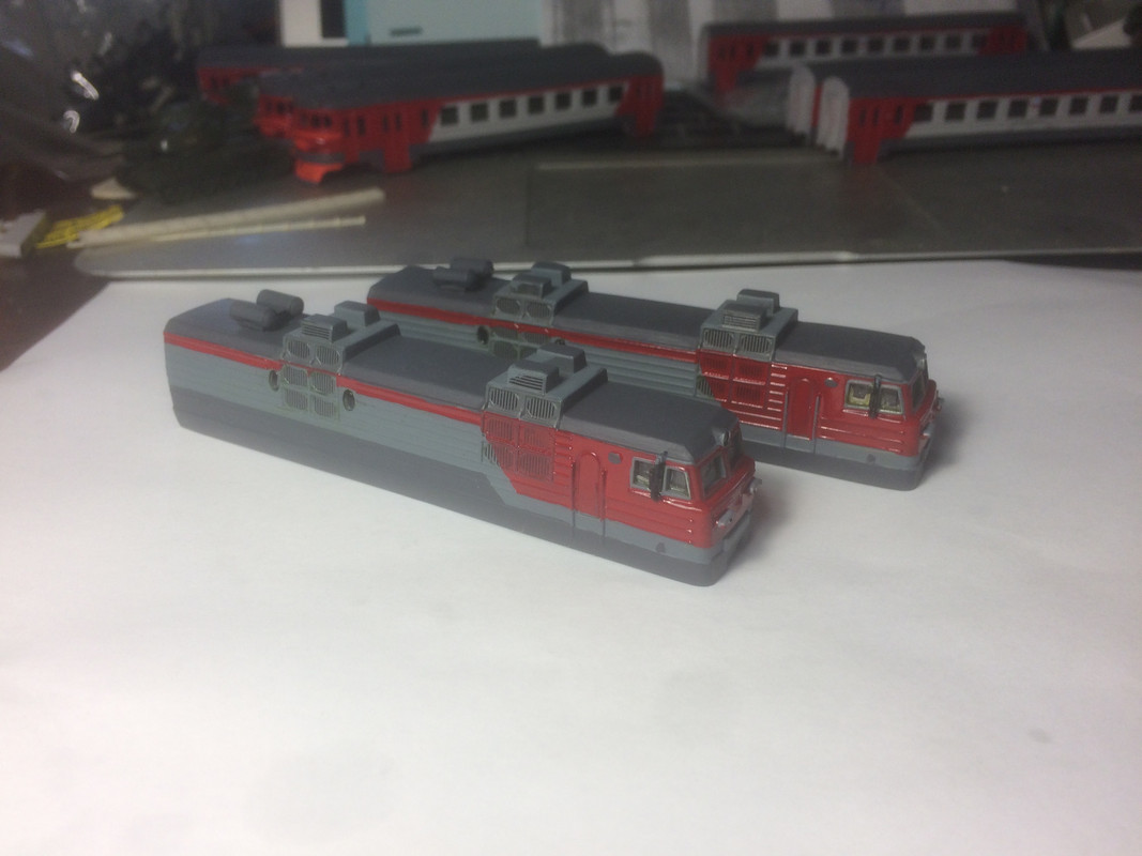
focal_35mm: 29
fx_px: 957
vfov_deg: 48.2
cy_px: 428
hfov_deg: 61.7
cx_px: 571
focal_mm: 4.15
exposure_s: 1/100
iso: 50
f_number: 2.2
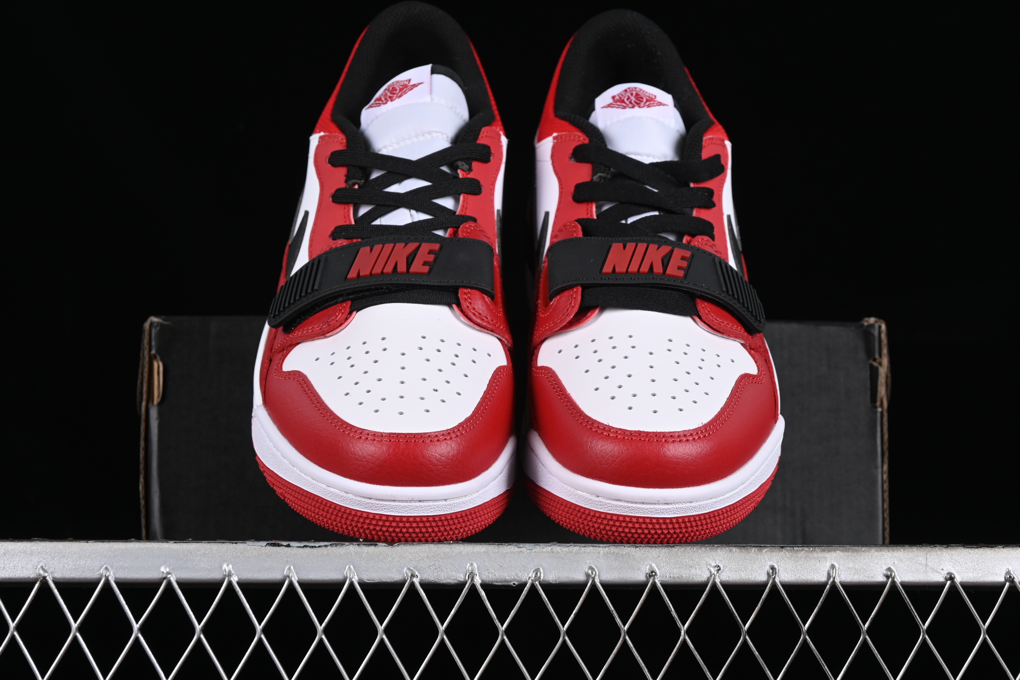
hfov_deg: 27.0
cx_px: 510
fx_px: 2125
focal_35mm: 75
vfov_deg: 18.2
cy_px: 340
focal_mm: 50
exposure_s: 1/80
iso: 160
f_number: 7.1
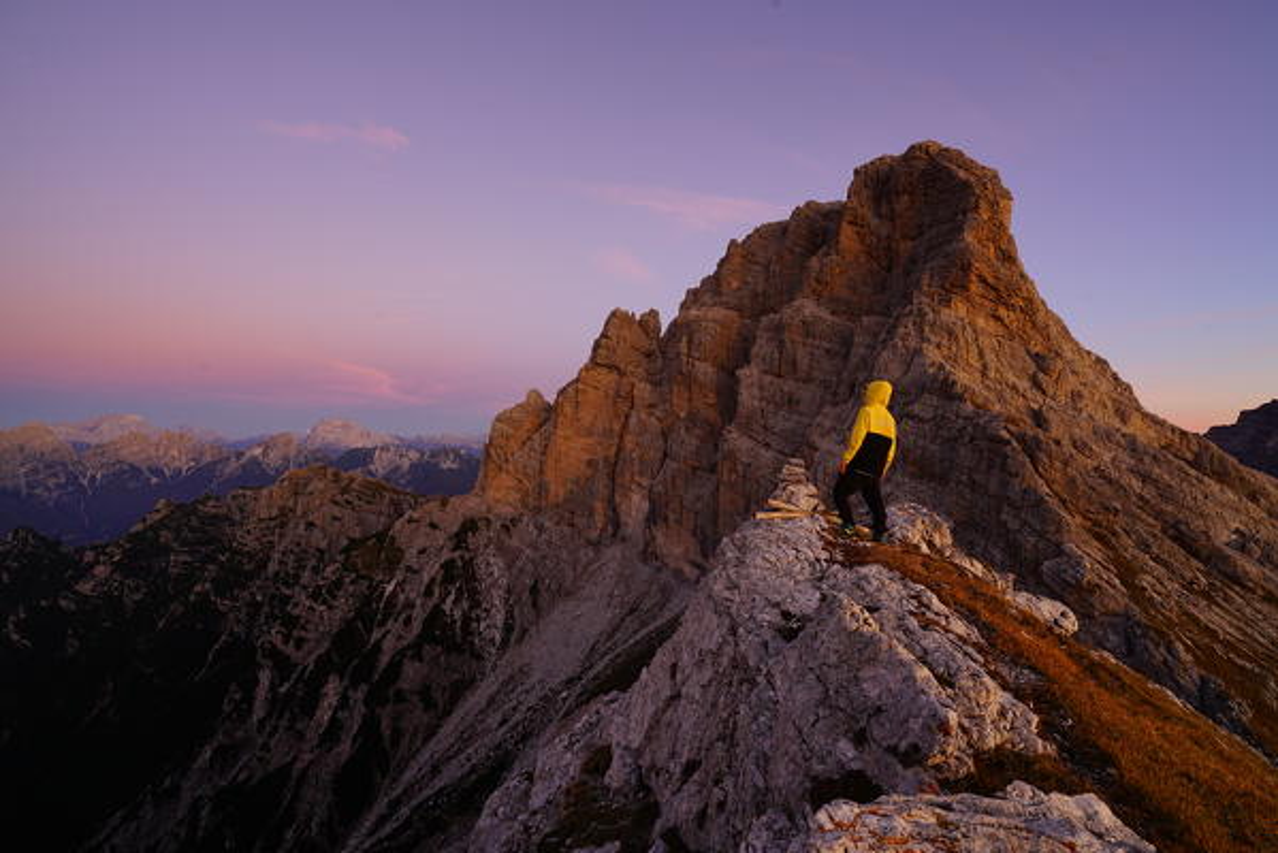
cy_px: 426
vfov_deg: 73.8
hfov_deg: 96.7
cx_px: 639
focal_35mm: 16
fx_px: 568
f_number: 11
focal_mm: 16
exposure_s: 1/2.5
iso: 100
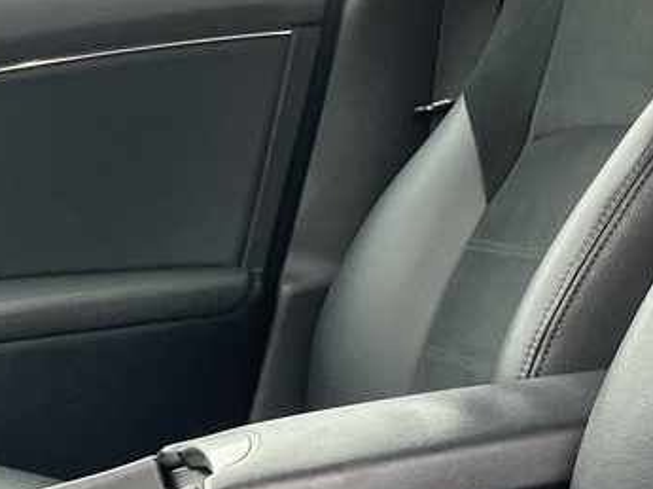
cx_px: 187
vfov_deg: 12.5
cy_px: 442
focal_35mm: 117
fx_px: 2205
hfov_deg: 16.8
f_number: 1.8
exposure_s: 1/106
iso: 80
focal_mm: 3.99
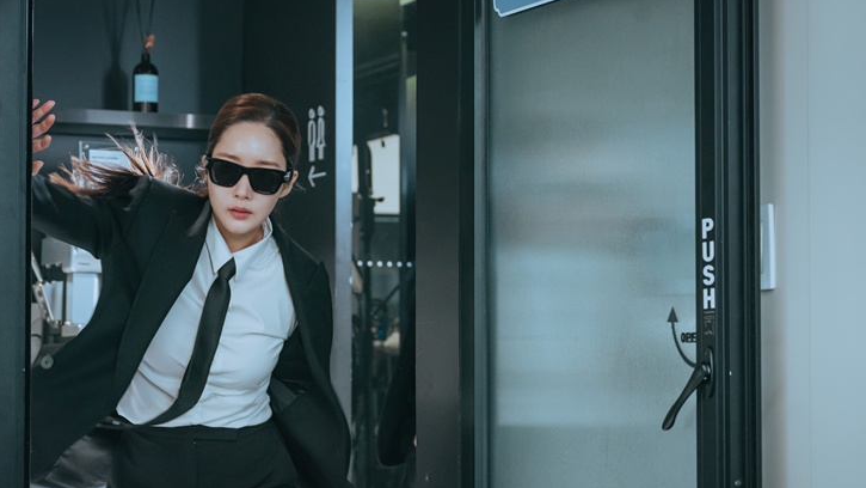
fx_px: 2090
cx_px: 343
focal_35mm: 91
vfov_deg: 13.3
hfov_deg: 23.4
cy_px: 257
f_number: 5.6
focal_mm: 70
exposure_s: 1/160
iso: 2500
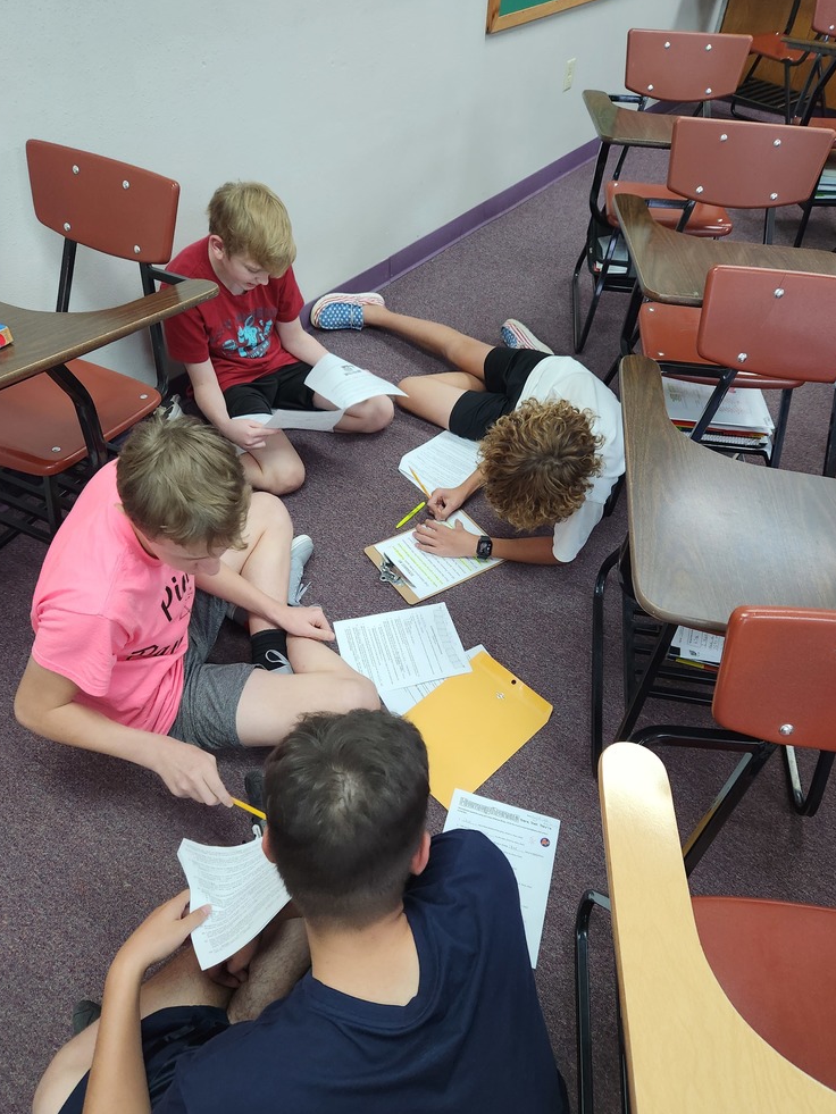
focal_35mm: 24
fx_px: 773
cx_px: 426
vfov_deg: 71.6
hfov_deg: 56.8
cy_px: 553
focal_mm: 5.4
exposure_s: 1/120
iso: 640
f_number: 1.8
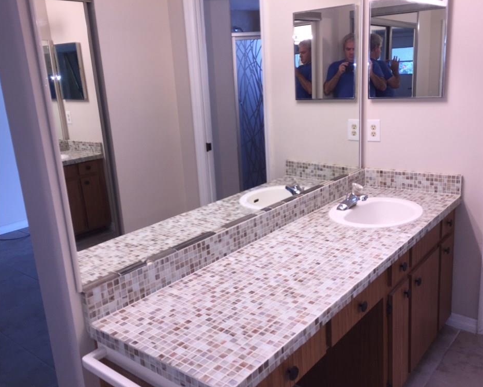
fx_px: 443
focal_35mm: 31
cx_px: 262
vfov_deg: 47.1
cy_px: 193
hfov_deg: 57.1
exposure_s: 1/49
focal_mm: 4.15
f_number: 2.2
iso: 32
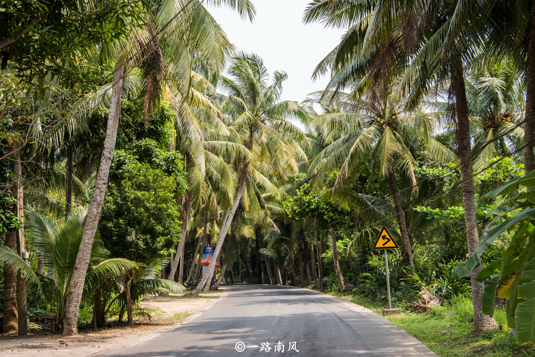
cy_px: 178
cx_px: 268
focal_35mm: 50
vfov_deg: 27.0
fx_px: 743
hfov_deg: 39.6
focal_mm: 50
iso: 200
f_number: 13
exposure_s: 1/100
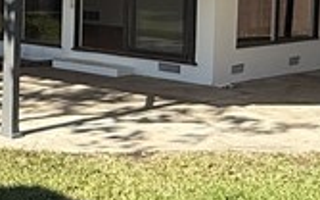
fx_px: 793
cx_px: -82
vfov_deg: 14.2
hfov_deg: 21.0
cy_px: 15
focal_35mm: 91
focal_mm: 2.22
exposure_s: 1/2237
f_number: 2.2
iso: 64
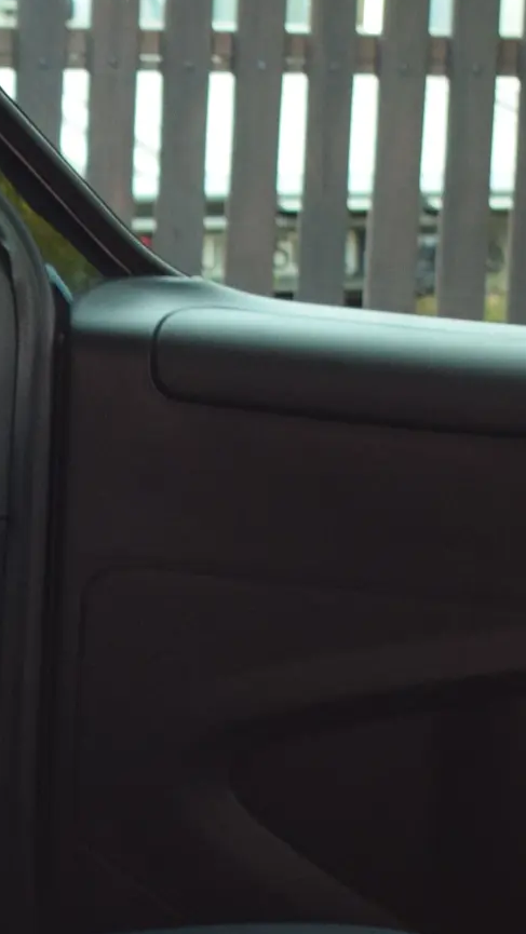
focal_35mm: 147
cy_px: 863
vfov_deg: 14.5
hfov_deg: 8.1
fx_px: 3638
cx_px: -207
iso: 1100
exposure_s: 1/60
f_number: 4
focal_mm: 27
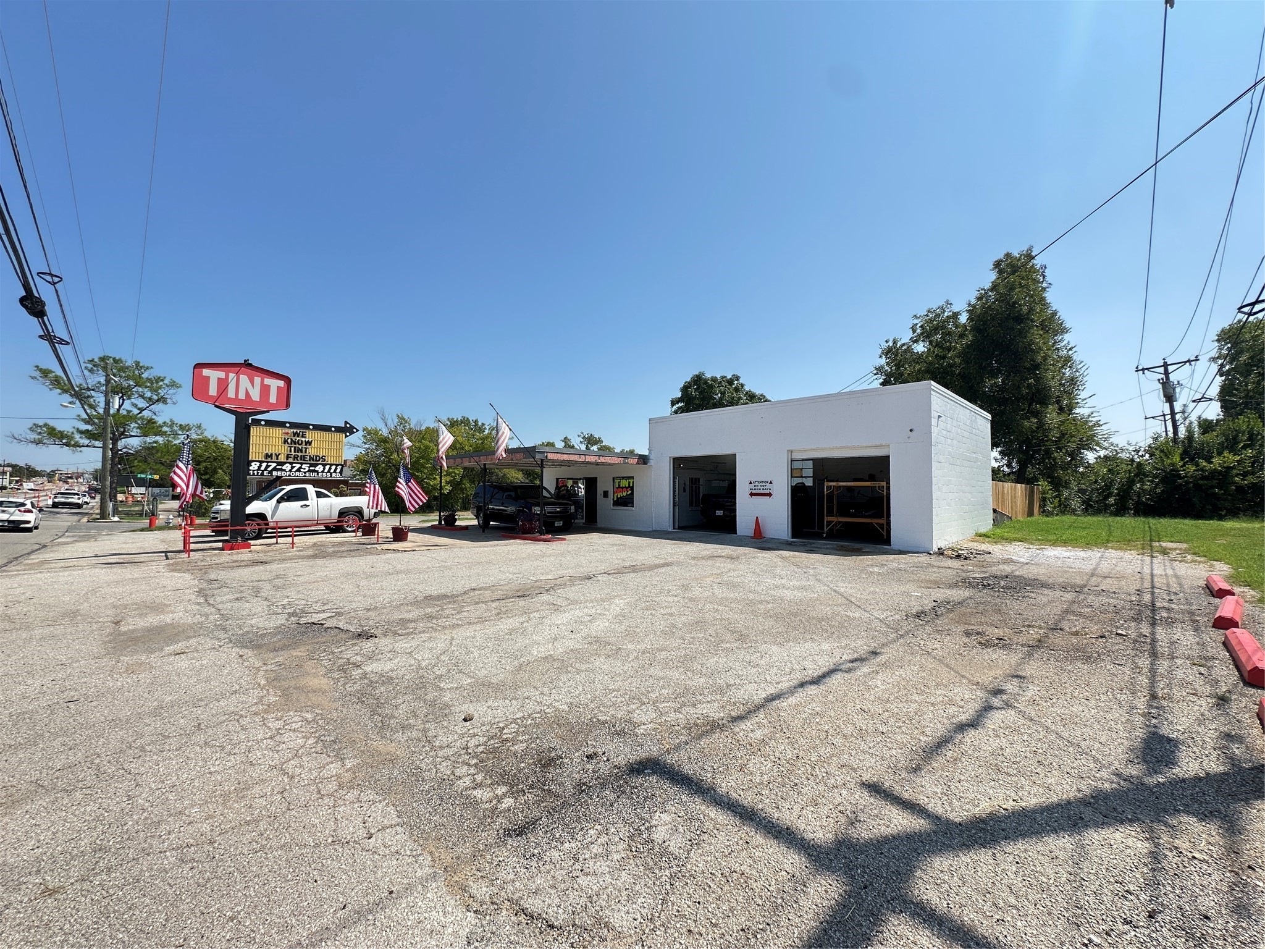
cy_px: 474
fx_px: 512
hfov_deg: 102.1
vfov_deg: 85.7
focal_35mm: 14
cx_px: 632
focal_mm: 2.22
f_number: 2.2
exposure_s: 1/1072
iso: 50
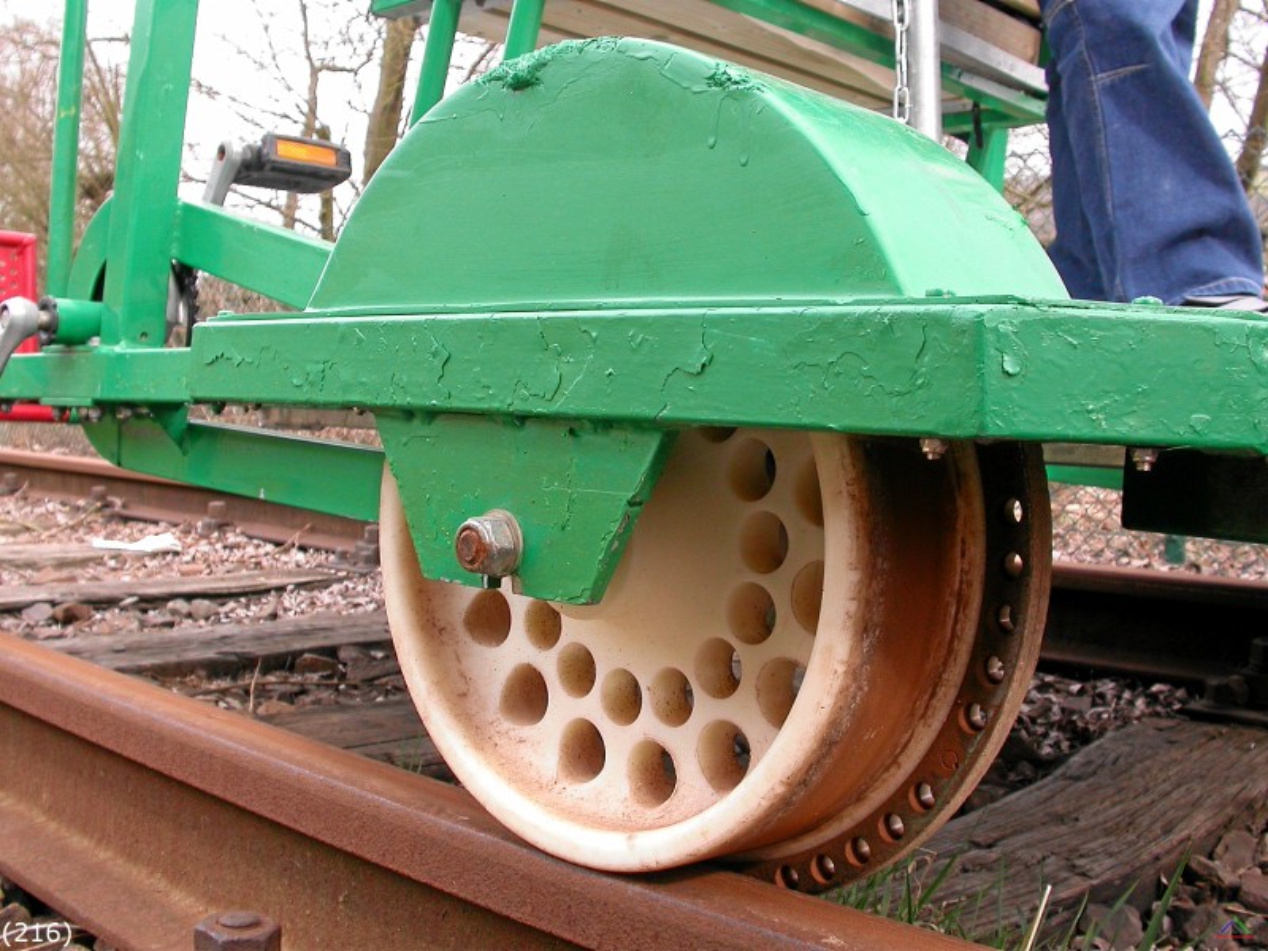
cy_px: 476
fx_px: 1392
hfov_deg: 49.0
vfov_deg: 37.7
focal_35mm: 38
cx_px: 634
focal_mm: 7.85
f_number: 4.2
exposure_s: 1/103
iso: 100
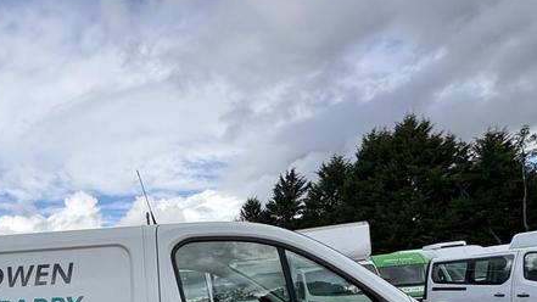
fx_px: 441
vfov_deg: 31.9
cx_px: 101
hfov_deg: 57.5
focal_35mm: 31
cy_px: 356
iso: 40
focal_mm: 2.22
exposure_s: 1/1198
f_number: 2.2
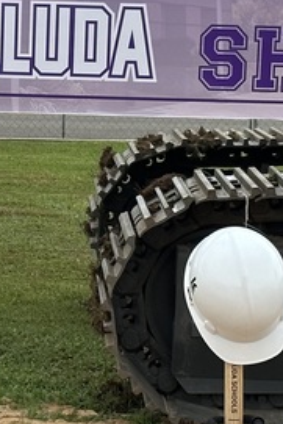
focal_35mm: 184
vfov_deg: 11.2
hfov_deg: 7.4
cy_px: 202
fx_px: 2167
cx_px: -11
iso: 64
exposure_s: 1/1073
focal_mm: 6.86
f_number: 1.78
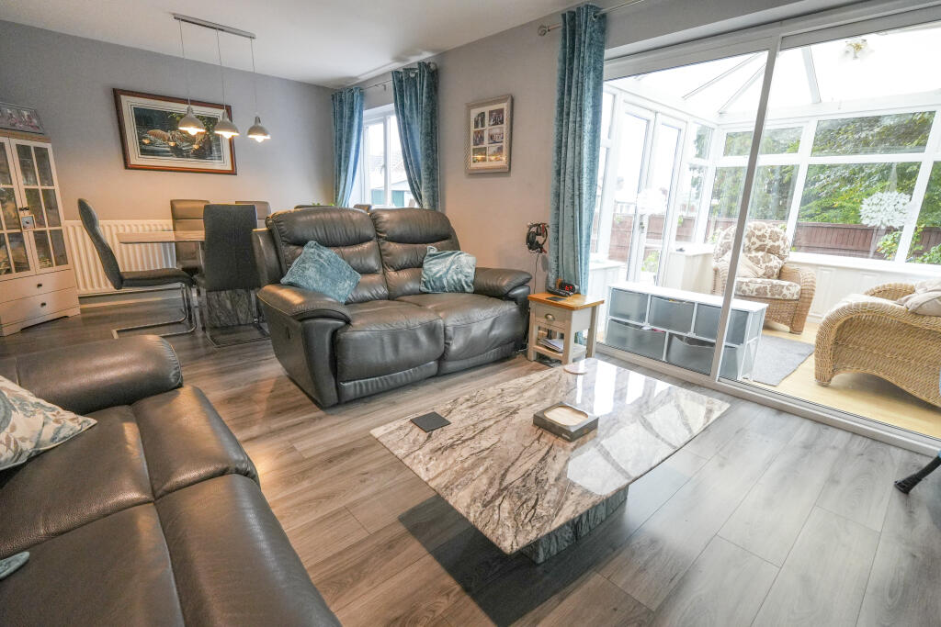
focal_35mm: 17
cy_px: 314
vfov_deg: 69.7
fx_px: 451
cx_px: 470
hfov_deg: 92.4
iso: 1600
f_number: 4
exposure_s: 1/160
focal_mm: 11.5
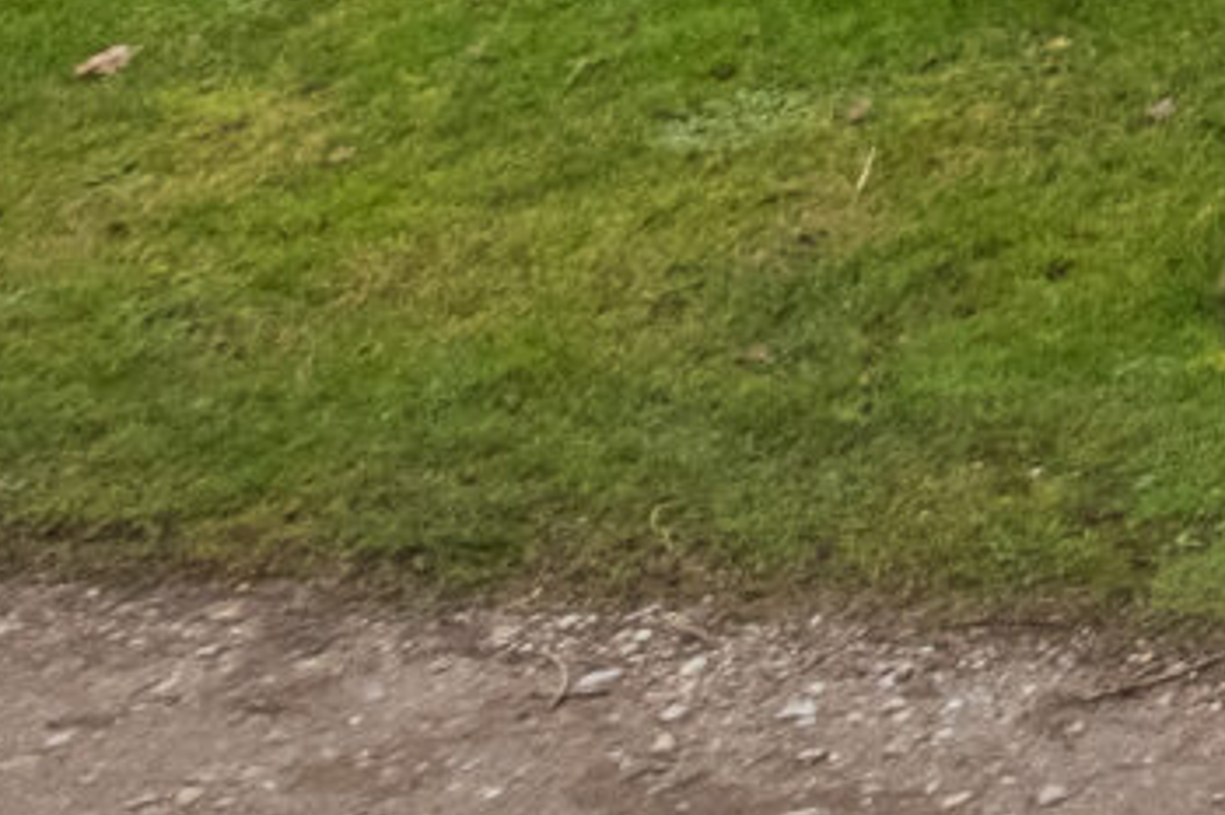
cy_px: -1765
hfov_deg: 11.5
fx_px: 3979
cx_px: 3532
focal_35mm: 117
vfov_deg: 9.0
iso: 400
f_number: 9
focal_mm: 10.5
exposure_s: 1/170
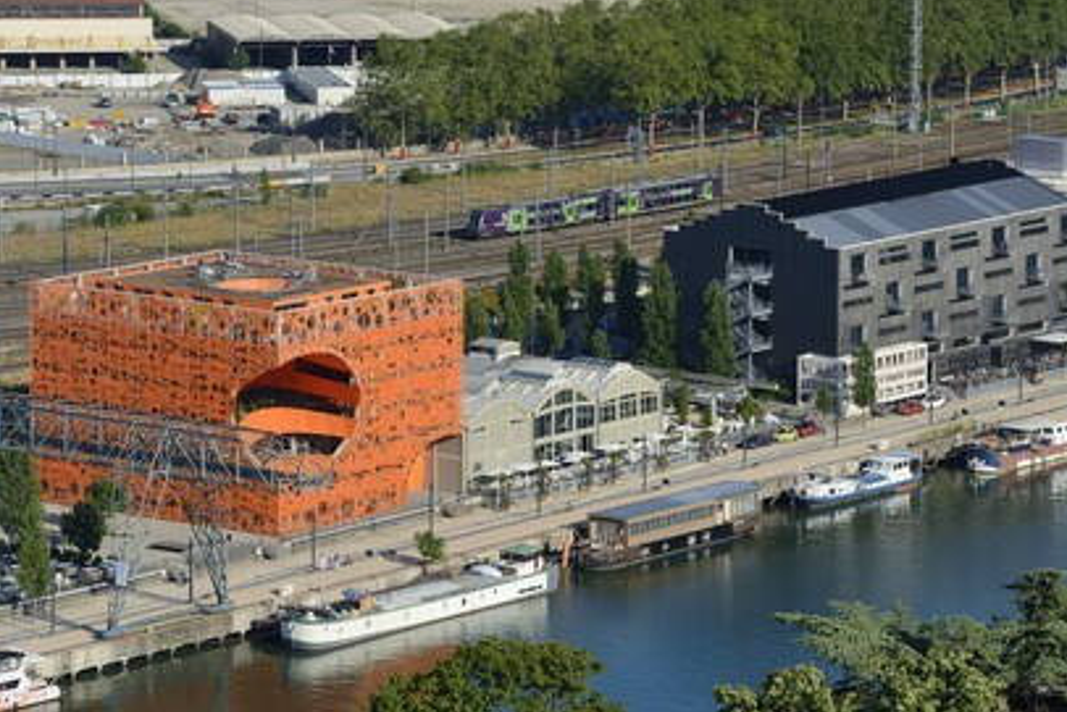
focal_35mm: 186
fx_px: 5514
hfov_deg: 11.1
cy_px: 347
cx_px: 549
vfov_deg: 7.4
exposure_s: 1/320
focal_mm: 180
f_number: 13
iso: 200
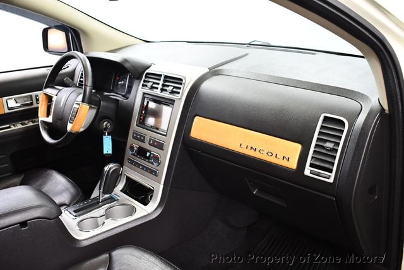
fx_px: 404
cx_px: 202
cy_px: 135
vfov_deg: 36.9
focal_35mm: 36
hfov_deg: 53.1
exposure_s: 1/100
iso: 3200
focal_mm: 18
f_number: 3.5
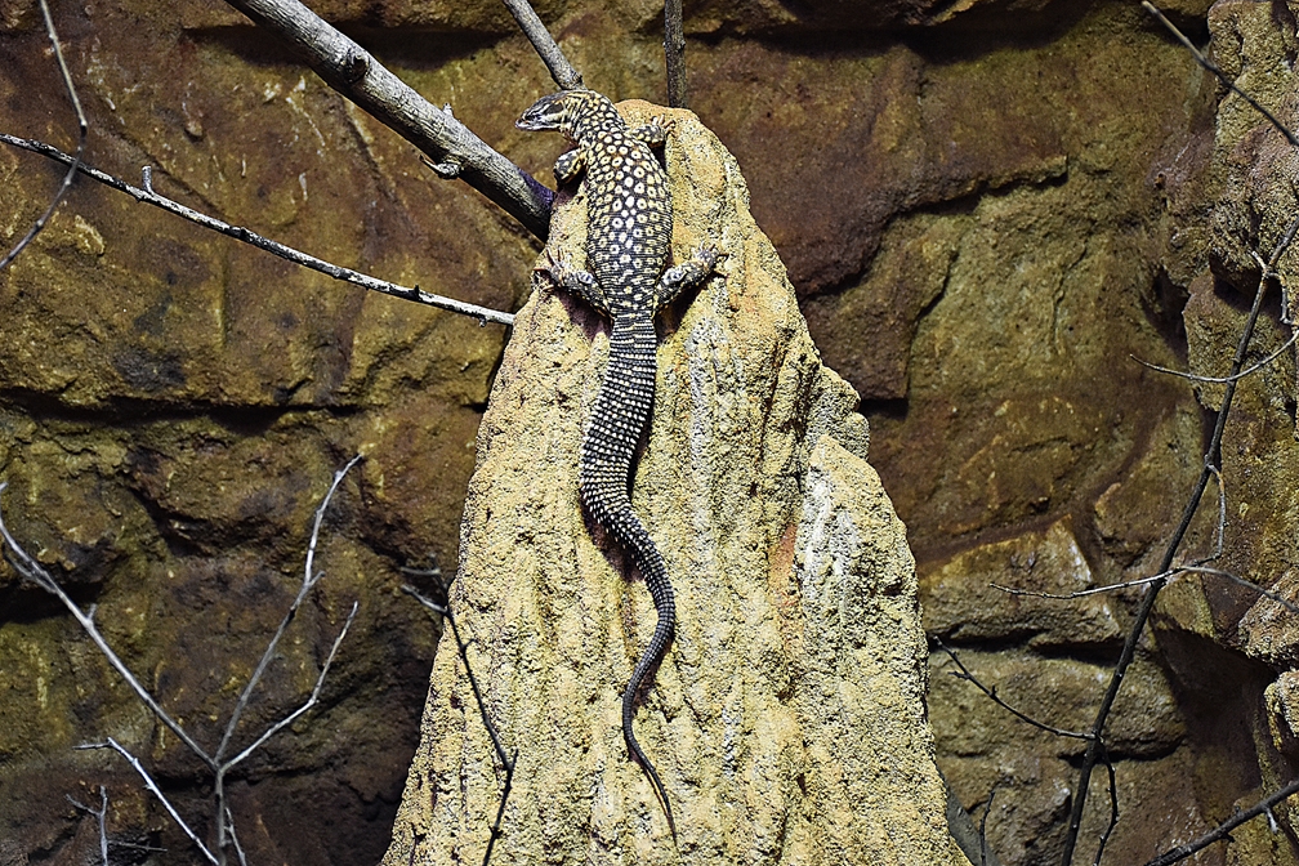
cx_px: 655
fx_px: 2309
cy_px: 432
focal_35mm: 64
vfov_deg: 21.2
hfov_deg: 31.4
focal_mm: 42
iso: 1400
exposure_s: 1/60
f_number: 4.5
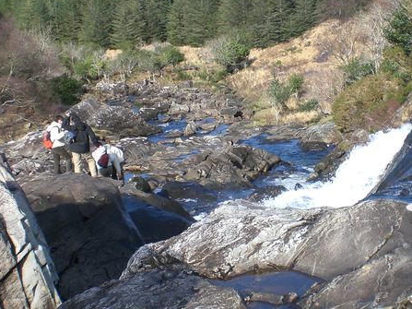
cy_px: 150
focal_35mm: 68
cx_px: 261
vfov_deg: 21.6
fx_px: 809
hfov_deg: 28.5
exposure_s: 1/250
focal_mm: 6.3
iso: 50
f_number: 4.4
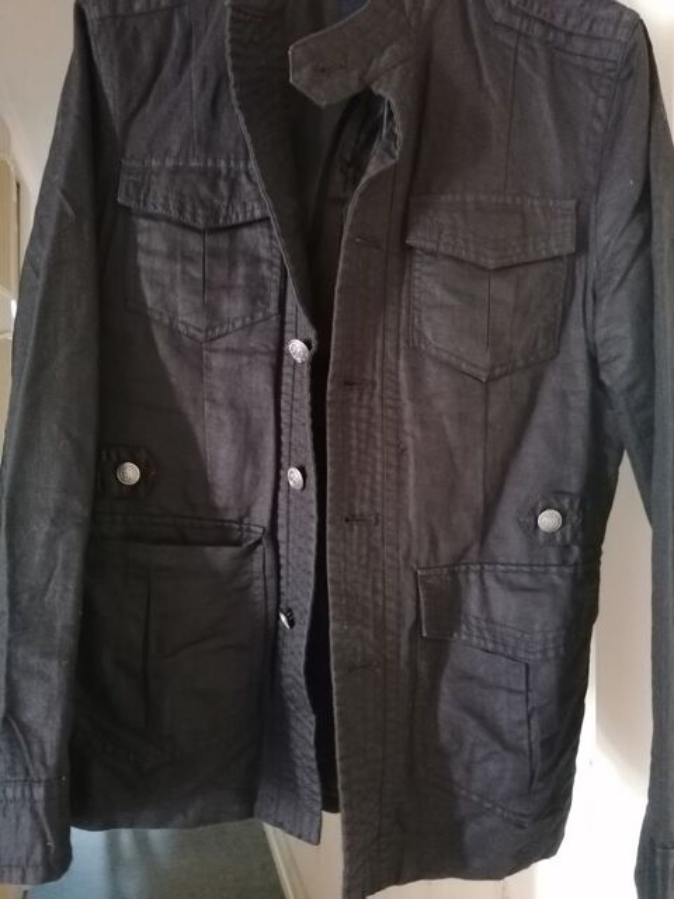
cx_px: 337
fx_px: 701
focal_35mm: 27
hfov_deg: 51.4
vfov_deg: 65.3
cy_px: 450
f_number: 1.8
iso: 1600
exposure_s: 1/16.7
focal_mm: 4.75
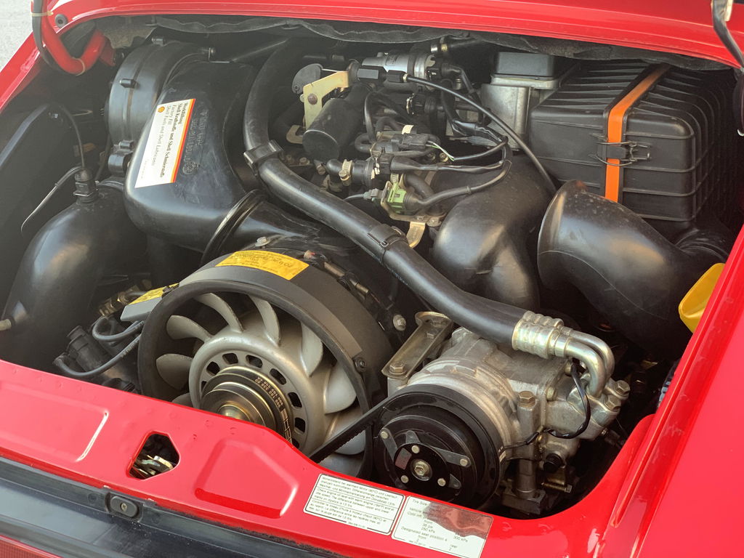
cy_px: 279
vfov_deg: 28.0
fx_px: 1118
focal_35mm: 52
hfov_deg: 36.8
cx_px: 372
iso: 125
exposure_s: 1/73
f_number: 2.4
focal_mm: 6
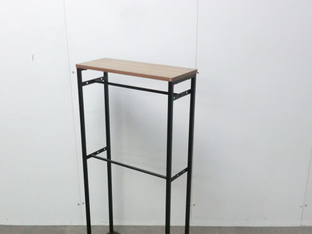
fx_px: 433
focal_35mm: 48
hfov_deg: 39.6
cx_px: 140
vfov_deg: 30.1
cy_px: 146
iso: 800
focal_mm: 6.9
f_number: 3.9
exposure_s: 1/50
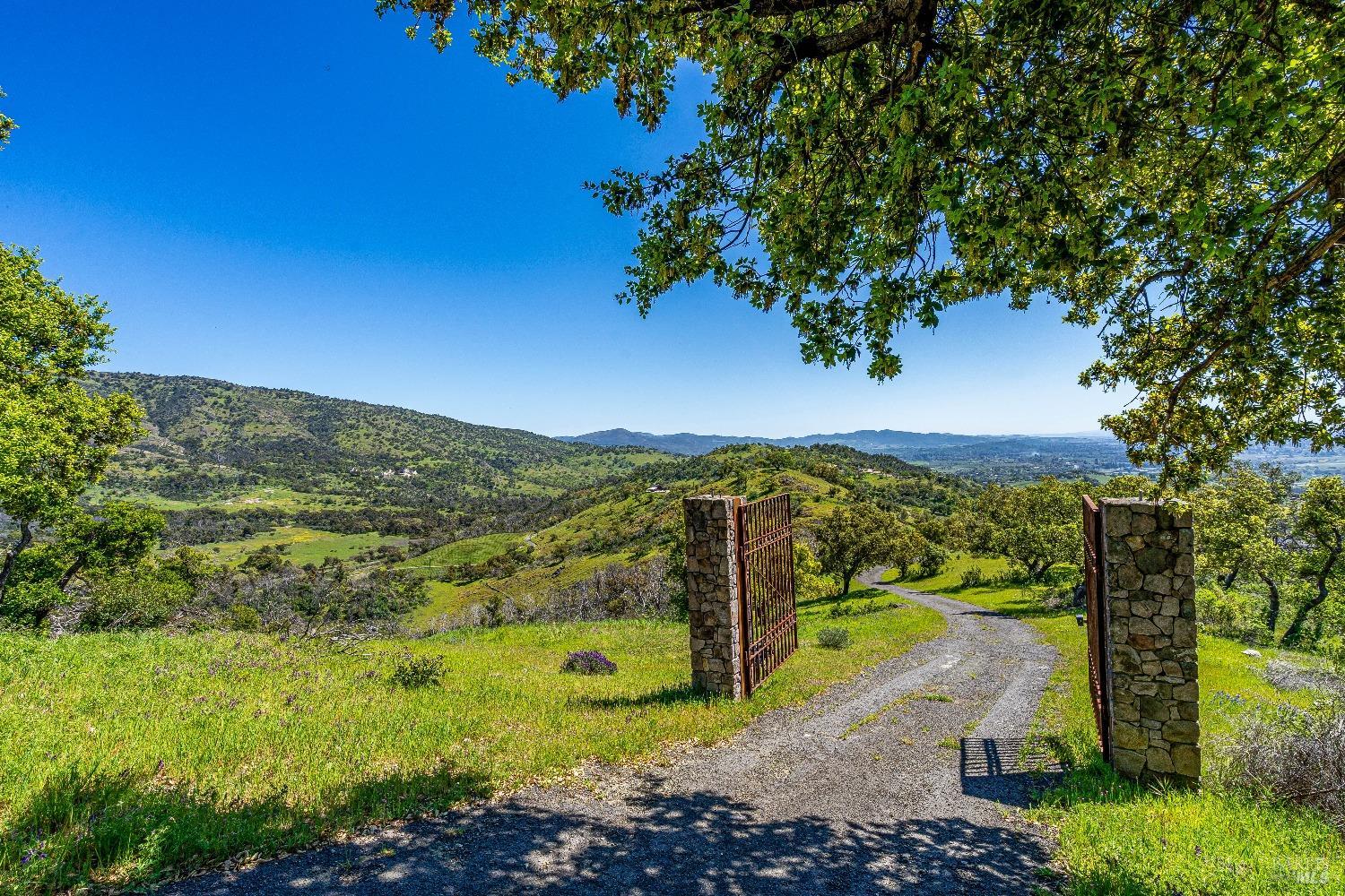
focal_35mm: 16
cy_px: 448
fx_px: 598
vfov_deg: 73.7
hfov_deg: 96.7
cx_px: 672
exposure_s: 1/400
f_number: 11
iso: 320
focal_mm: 16
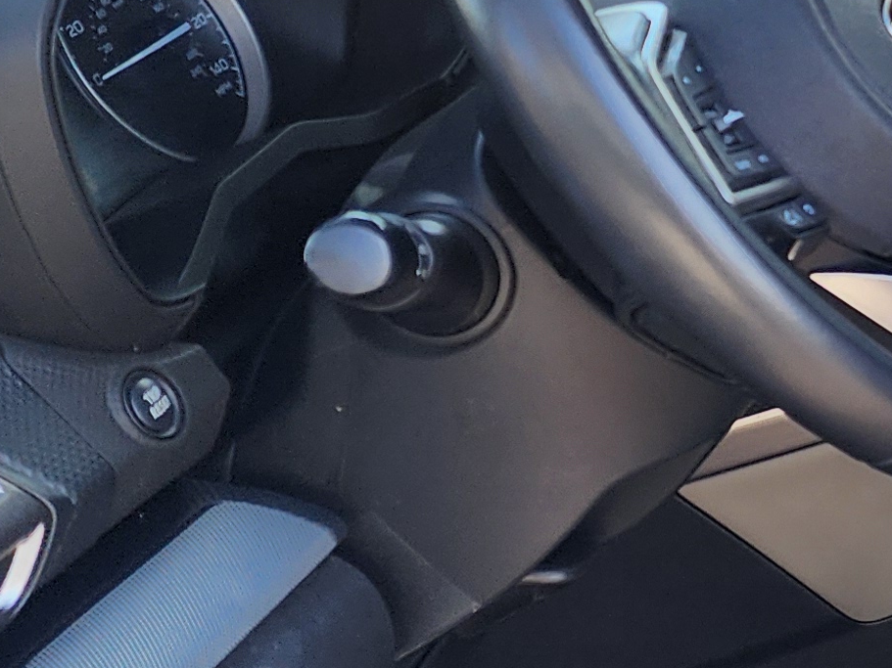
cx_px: 1680
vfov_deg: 14.6
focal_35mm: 101
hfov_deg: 16.0
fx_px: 2602
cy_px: 296
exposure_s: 1/180
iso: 32
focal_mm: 6.4
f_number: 1.8
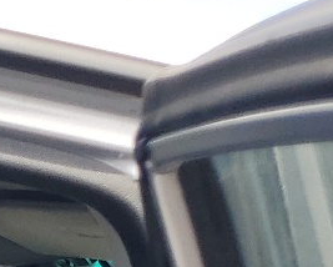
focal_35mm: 152
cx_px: -632
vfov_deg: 9.0
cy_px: 690
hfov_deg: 9.9
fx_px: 1499
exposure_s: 1/1000
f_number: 1.5
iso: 50
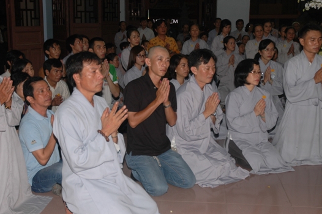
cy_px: 117
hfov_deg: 35.3
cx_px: 144
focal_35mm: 57
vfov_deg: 23.9
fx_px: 506
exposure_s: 1/60
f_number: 4
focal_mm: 31
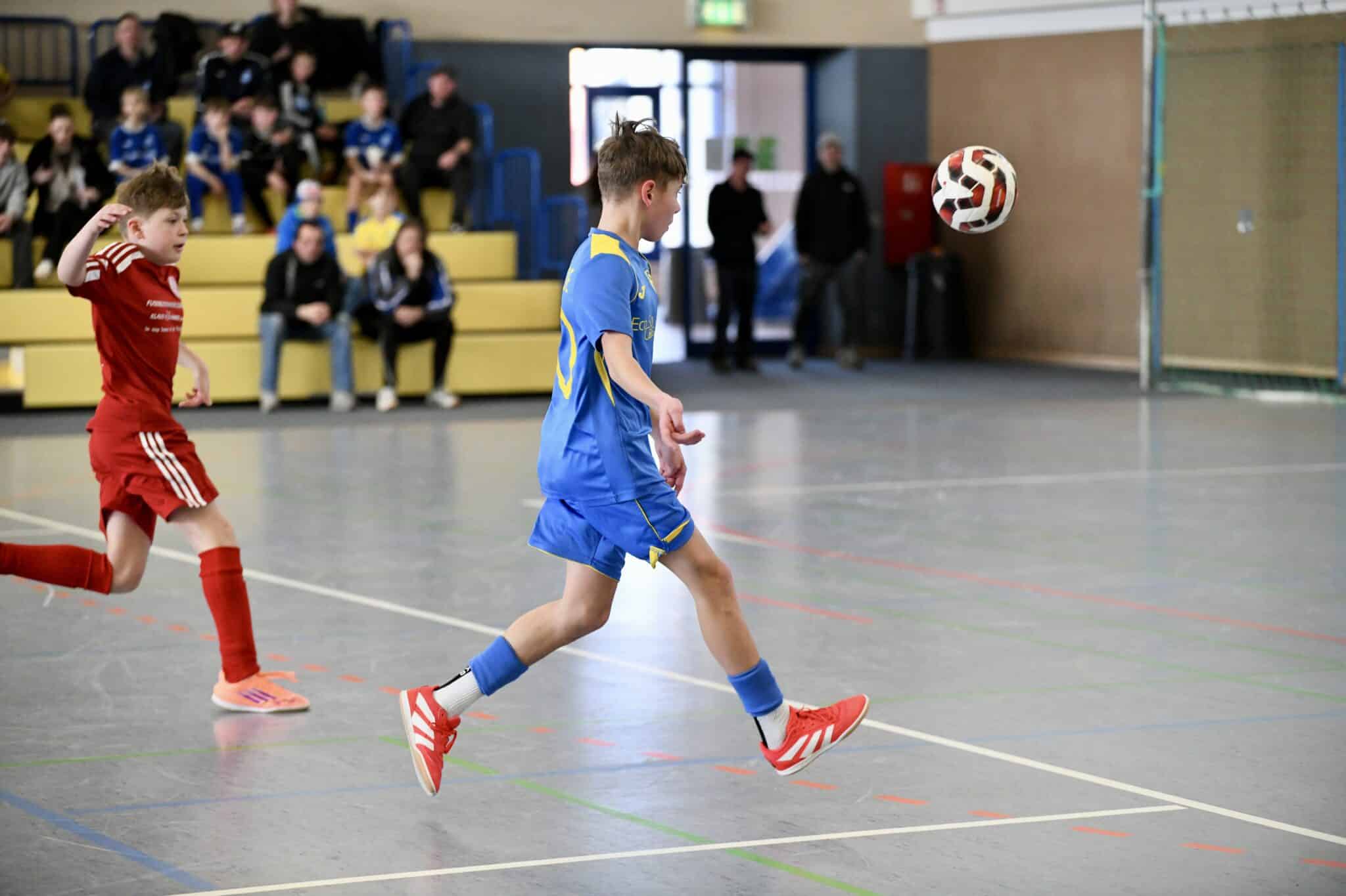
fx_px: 3813
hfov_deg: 20.0
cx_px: 673
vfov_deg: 13.4
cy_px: 448
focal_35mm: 102
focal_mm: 102
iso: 5000
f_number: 2.8
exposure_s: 1/1250
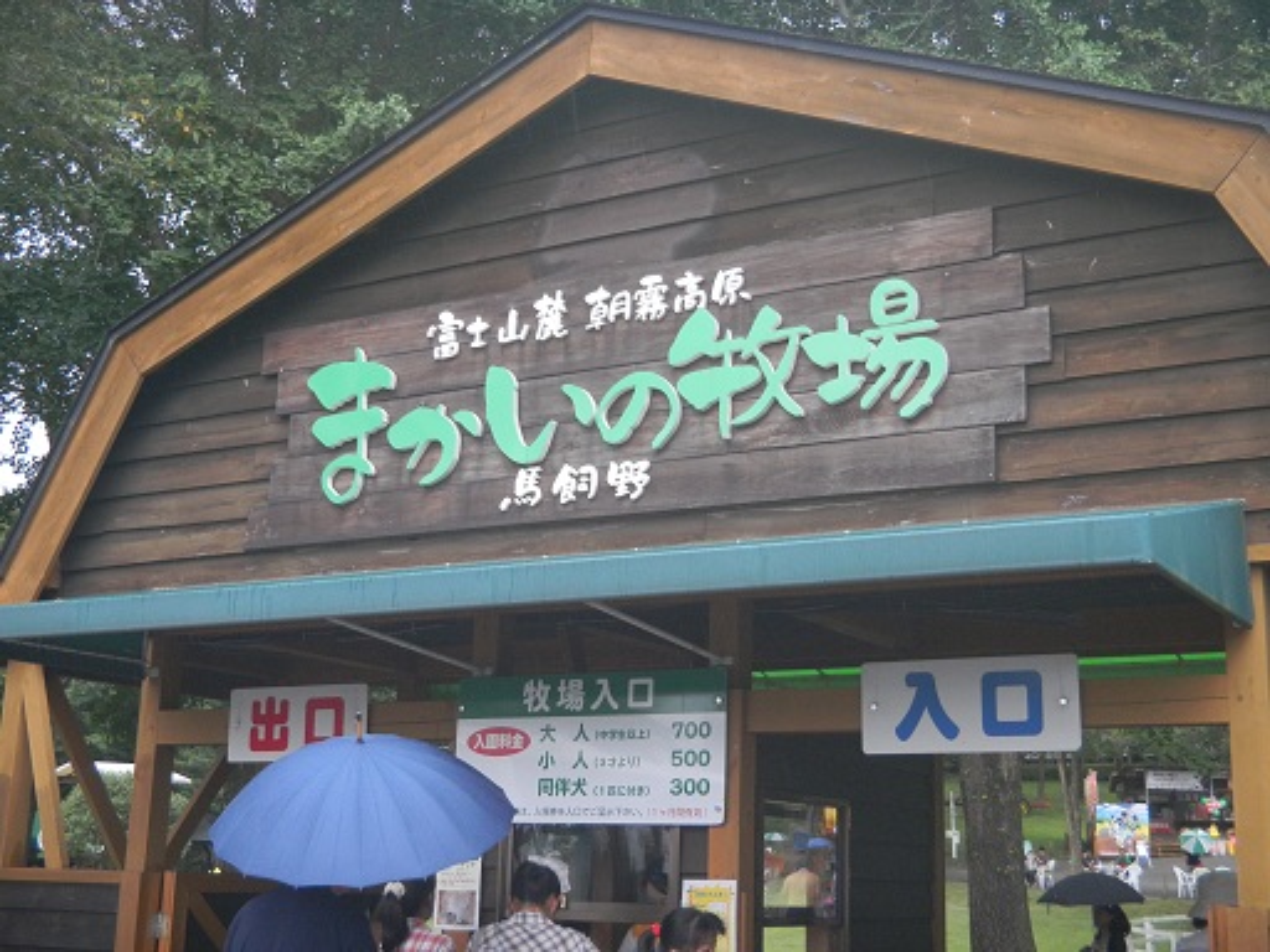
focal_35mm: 46
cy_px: 476
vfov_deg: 31.5
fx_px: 1688
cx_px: 635
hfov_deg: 41.2
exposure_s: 1/103
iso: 200
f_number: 4.1
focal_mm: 8.3
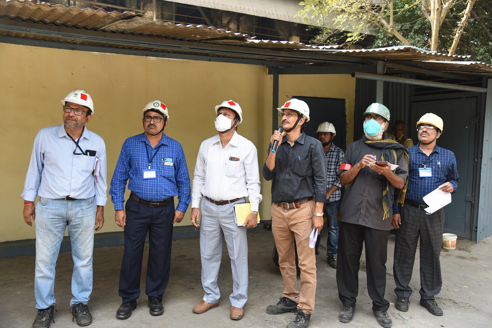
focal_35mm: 31
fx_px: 424
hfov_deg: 60.3
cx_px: 246
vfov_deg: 42.4
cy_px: 164
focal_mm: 31
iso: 100
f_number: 4
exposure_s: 1/100
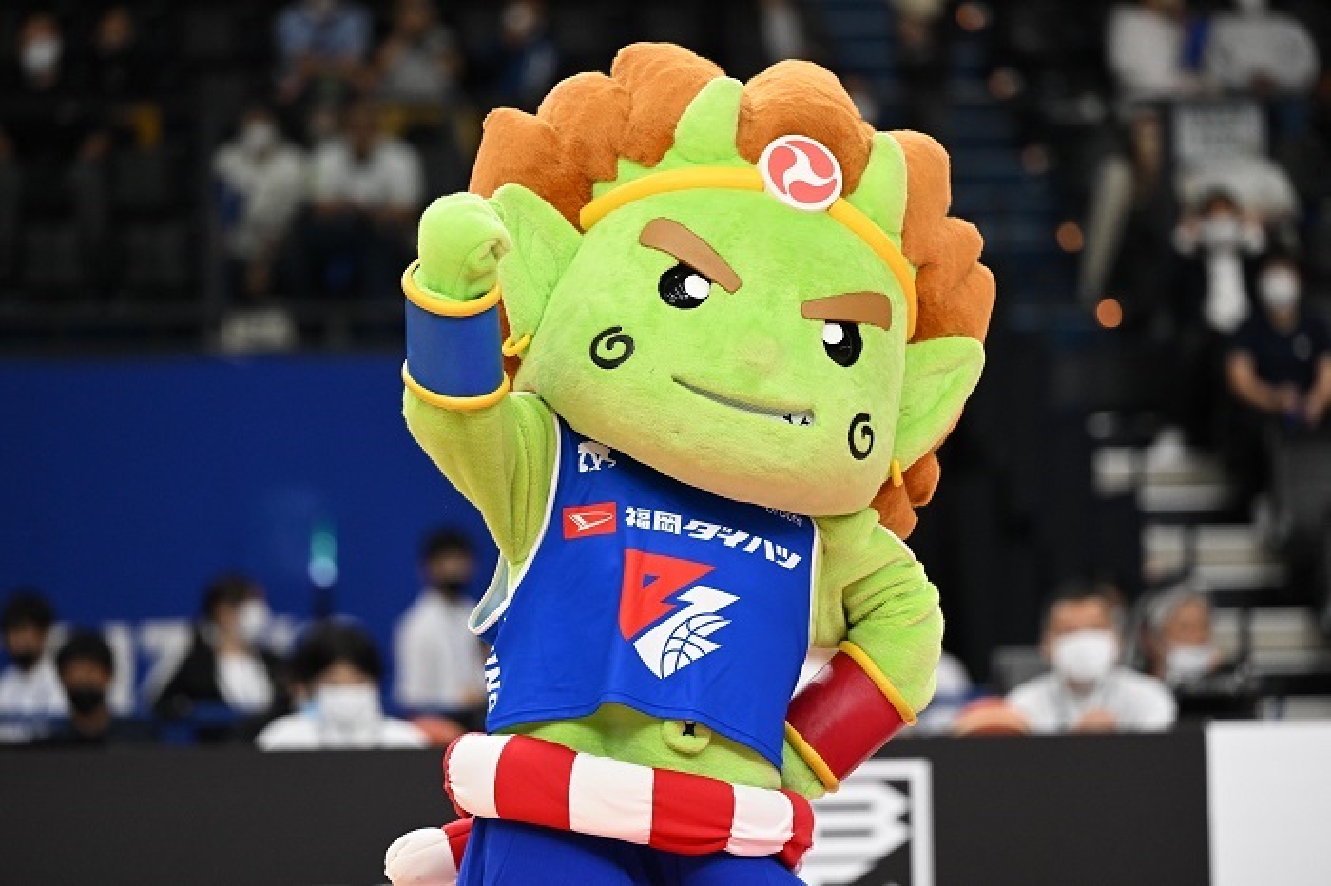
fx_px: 7021
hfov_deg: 10.8
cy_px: 443
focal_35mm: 190
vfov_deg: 7.2
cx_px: 666
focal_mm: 190
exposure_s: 1/1600
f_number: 3.5
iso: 4000
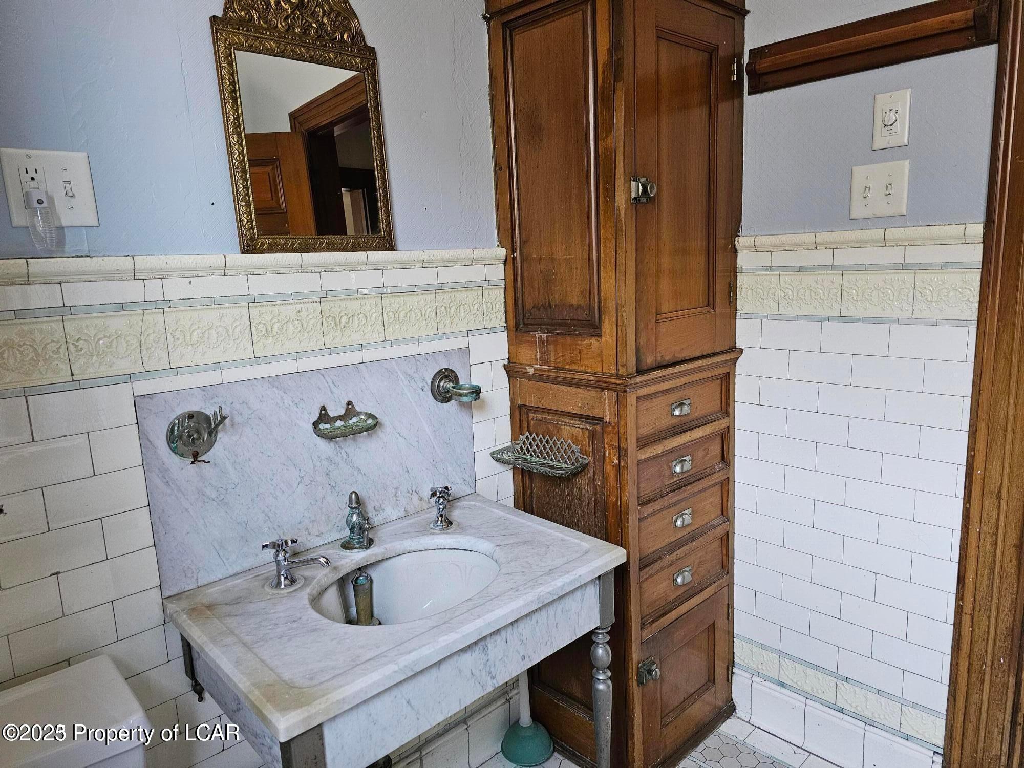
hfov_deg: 73.9
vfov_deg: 58.9
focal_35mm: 23
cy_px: 384
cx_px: 512
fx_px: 680
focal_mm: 6.3
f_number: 1.7
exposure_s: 1/120
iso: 500
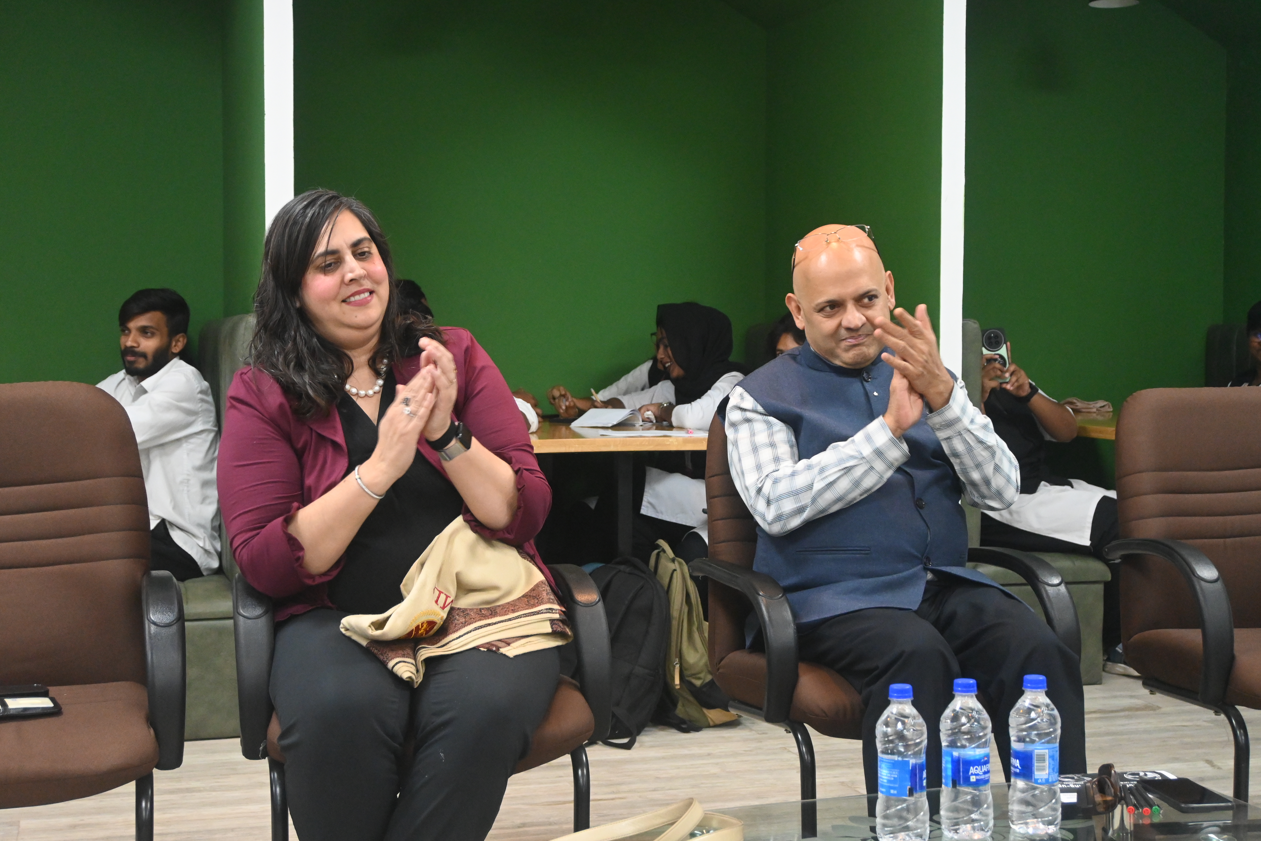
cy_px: 420
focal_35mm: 49
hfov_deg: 40.5
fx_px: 1707
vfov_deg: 27.7
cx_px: 630
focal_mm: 32.5
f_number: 5
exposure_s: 1/100
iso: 3200
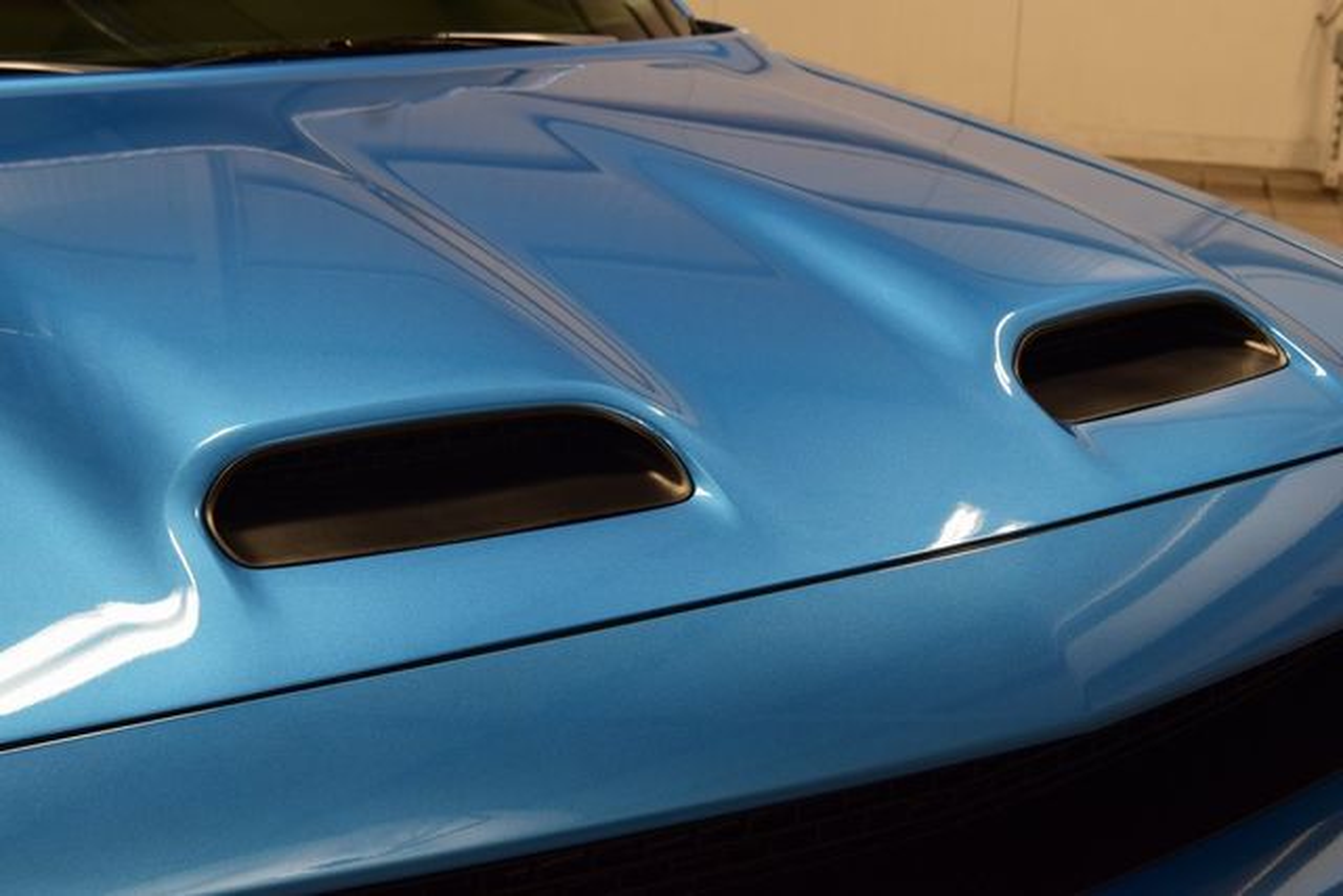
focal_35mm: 57
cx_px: 672
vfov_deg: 23.8
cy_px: 448
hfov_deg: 35.0
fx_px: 2127
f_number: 7.1
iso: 400
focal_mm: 38
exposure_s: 1/30
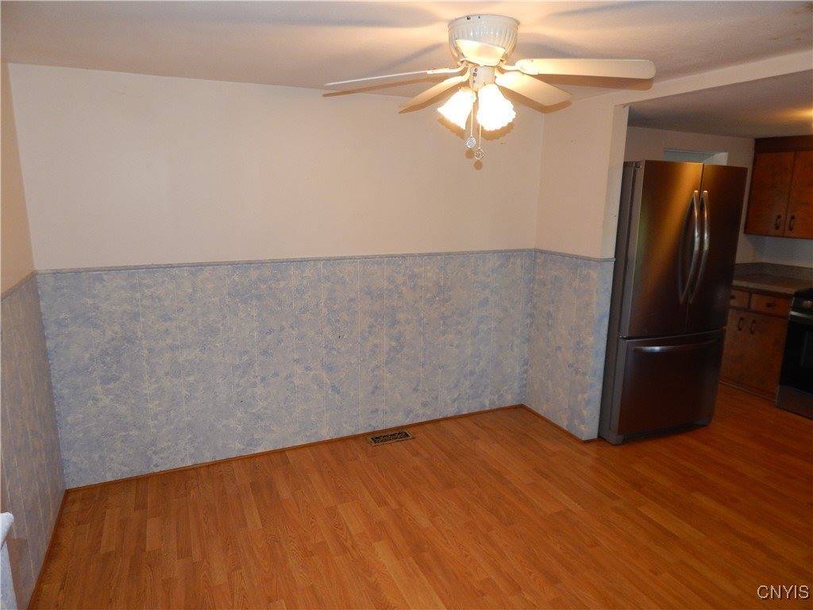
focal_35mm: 23
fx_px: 540
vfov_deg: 58.9
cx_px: 406
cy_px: 305
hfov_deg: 73.9
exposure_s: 1/30
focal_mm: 4
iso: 200
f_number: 3
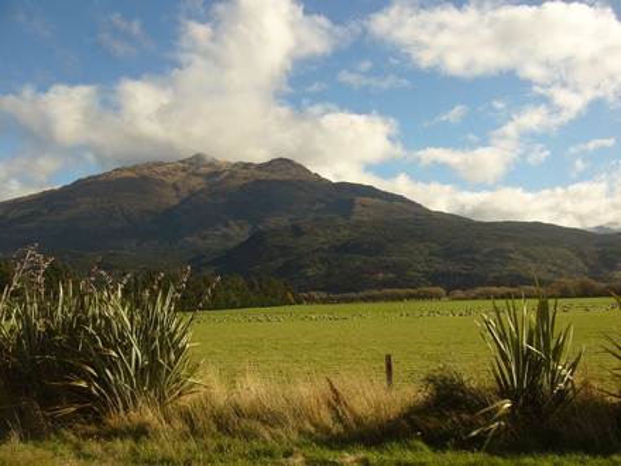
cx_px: 310
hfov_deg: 52.6
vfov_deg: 40.7
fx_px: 628
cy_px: 233
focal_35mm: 35
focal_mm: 5.8
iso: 80
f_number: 5.6
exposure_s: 1/320
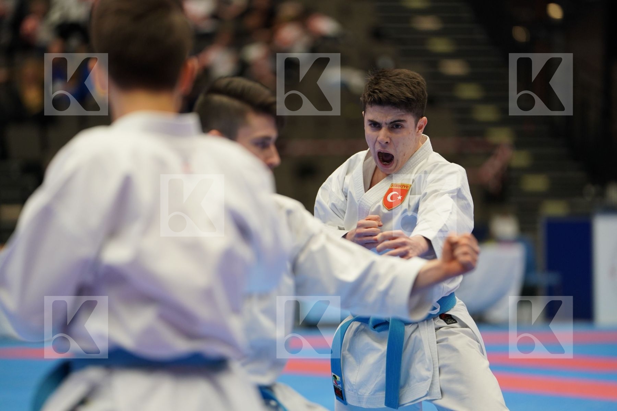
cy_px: 206
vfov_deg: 6.9
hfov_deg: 10.3
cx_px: 308
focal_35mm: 200
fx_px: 3428
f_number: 2.8
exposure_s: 1/500
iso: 1250
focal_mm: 200
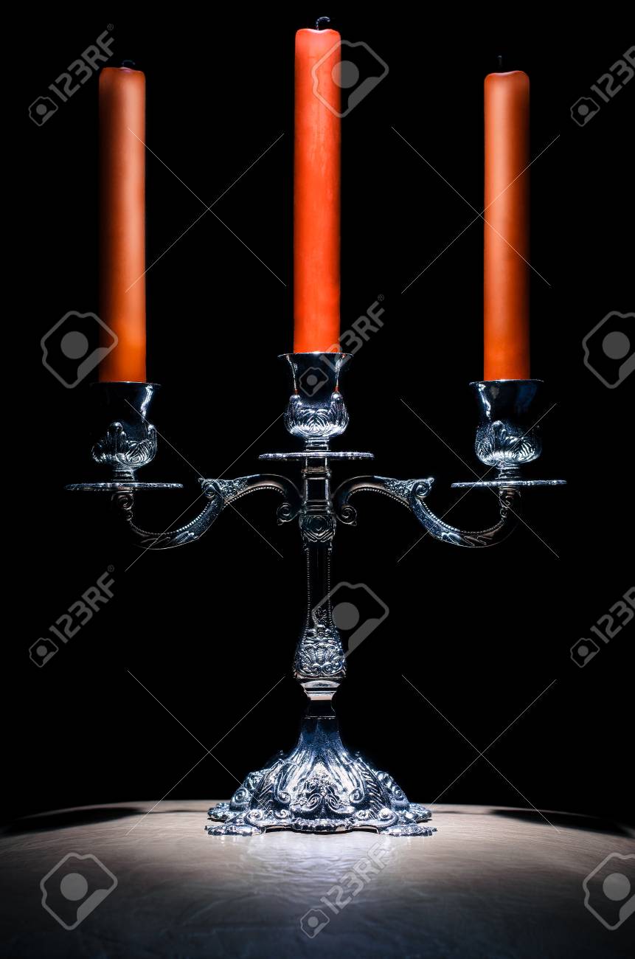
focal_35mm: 75
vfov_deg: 27.0
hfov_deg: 18.1
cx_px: 318
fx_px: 1993
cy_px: 480
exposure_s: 3
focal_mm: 50
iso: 100
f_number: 5
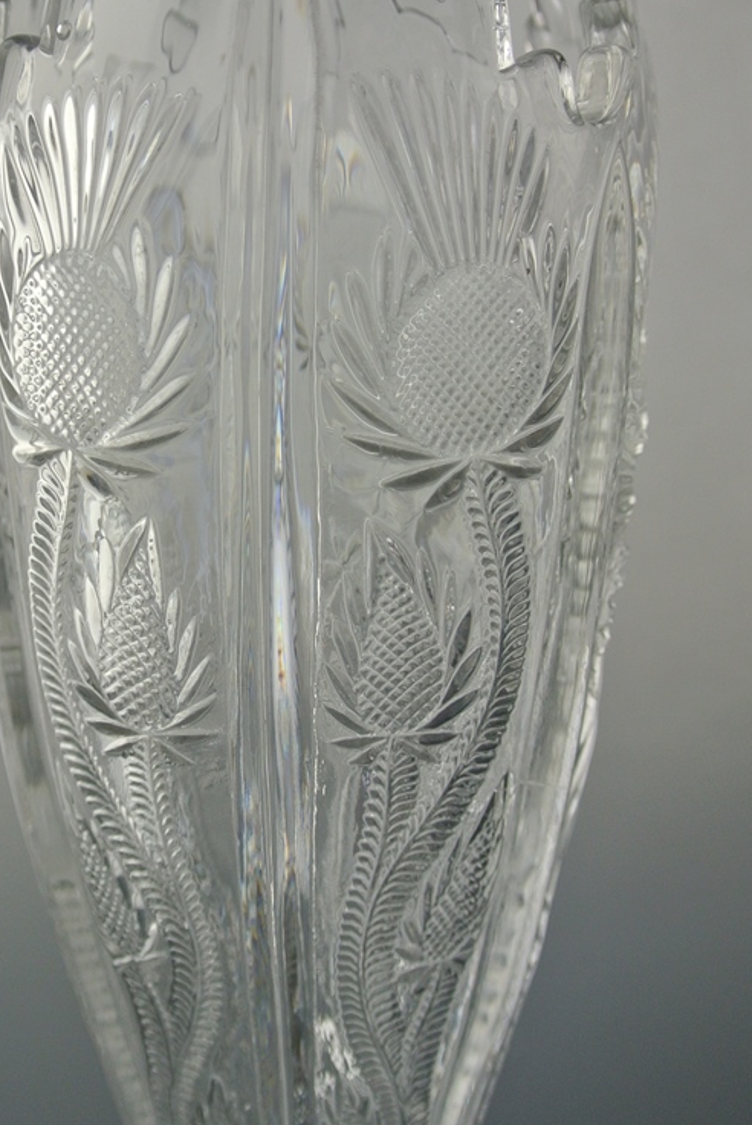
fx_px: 1657
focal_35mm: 53
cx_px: 345
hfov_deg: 25.6
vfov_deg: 37.4
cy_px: 452
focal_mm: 14.5
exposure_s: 1/250
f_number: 4
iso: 180
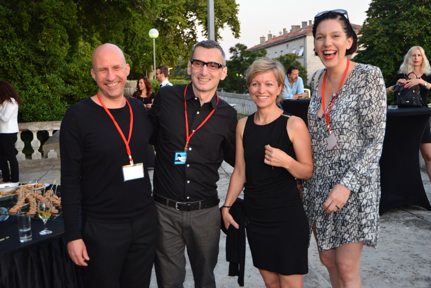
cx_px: 210
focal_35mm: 39
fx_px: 467
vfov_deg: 34.2
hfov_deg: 49.5
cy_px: 142
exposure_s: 1/200
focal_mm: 38
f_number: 5
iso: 2000
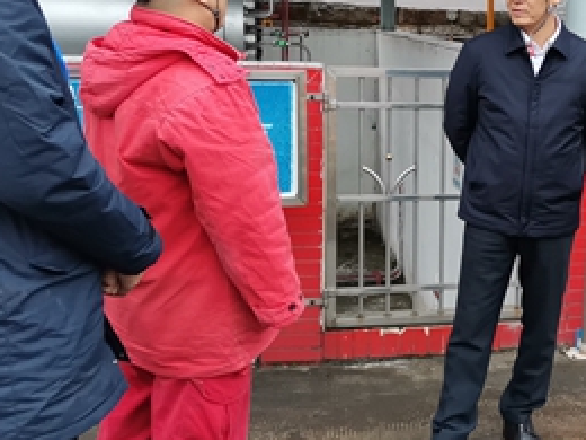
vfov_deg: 22.9
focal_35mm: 64
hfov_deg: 28.1
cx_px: 611
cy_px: 162
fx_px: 1083
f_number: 1.8
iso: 160
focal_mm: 4.75
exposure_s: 1/100
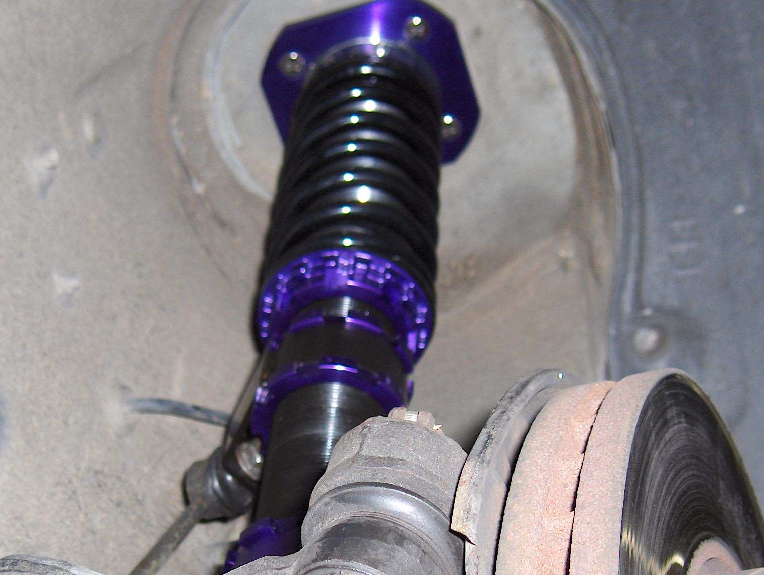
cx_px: 282
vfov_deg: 20.0
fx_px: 1613
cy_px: 450
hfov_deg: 26.6
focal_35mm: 73
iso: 100
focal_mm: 8
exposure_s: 1/60
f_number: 2.8
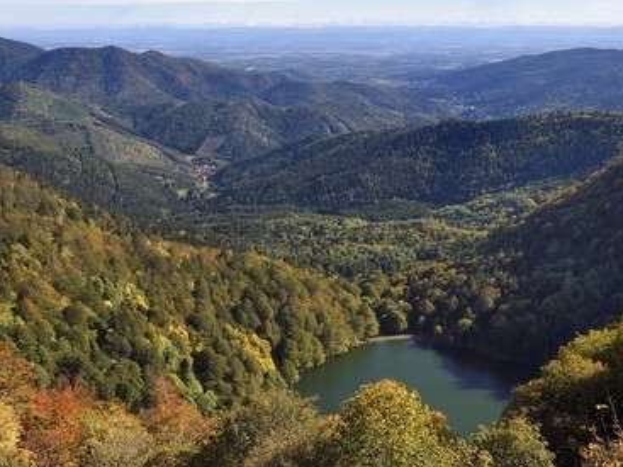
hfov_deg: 43.0
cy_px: 234
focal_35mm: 44
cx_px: 302
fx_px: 792
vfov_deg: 32.9
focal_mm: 40
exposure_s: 1/250
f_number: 11
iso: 200
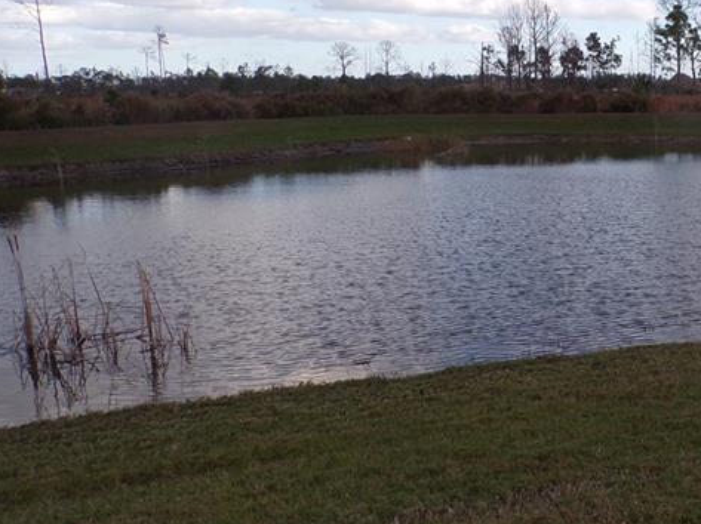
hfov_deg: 33.2
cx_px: 726
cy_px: 253
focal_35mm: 52
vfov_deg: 28.0
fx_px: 1052
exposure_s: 1/200
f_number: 5.8
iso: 80
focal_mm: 4.3
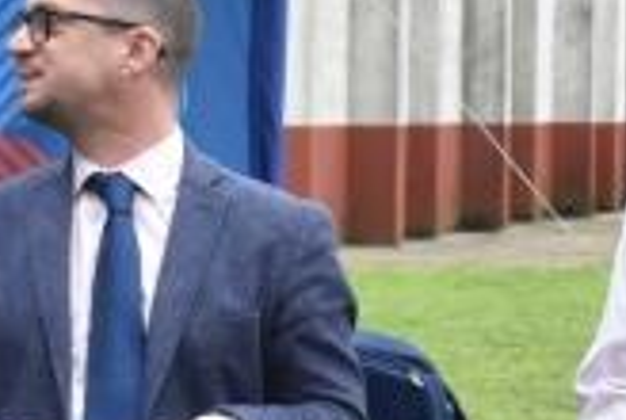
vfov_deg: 5.7
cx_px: 576
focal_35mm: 243
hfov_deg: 8.4
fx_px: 4233
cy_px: 430
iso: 2000
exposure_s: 1/320
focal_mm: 26
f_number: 10
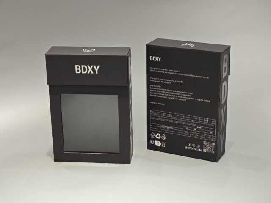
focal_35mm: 75
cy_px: 102
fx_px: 587
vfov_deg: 19.6
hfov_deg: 26.0
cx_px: 136
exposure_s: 1/100
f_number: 2
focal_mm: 10.1
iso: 200
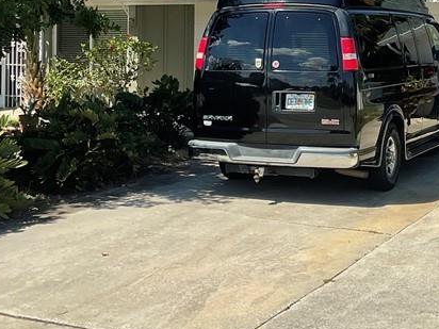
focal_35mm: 72
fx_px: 913
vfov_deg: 20.0
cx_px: 297
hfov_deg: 26.9
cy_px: 29
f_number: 1.8
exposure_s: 1/1786
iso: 16
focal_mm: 3
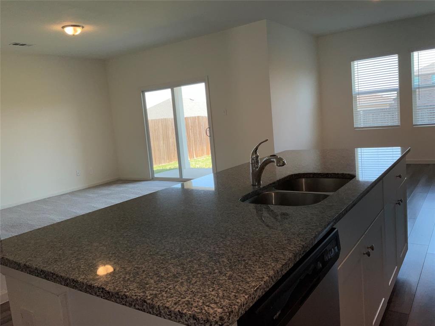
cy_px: 163
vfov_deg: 48.2
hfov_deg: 61.7
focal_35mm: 29
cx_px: 218
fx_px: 364
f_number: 1.8
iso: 16
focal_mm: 3
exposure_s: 1/276
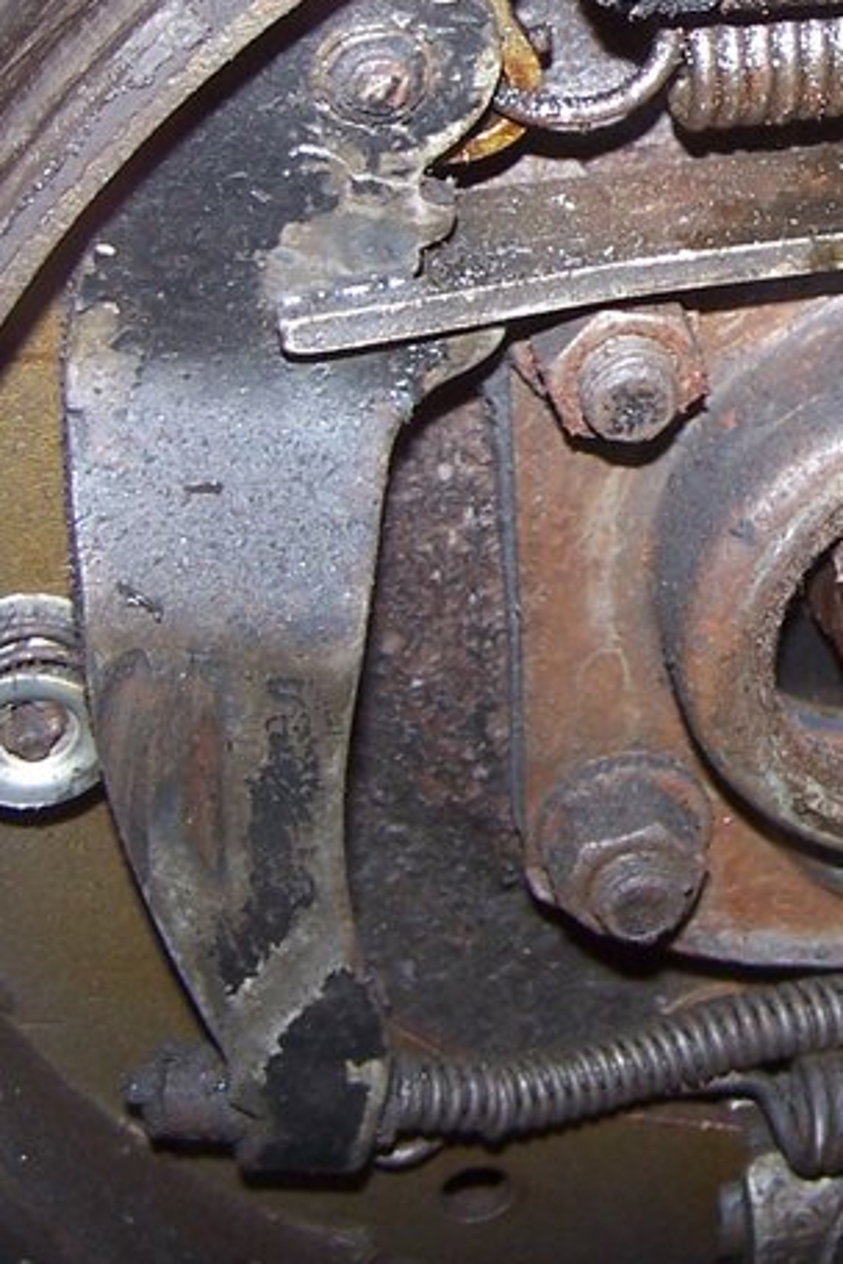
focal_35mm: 104
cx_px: 976
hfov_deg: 12.9
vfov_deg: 19.4
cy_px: 255
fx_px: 3653
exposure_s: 1/60
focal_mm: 6.3
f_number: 2.8
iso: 80
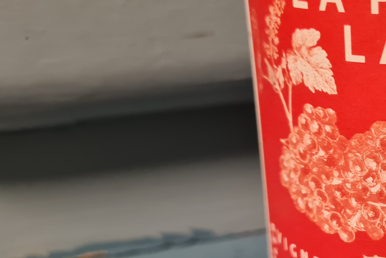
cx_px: 391
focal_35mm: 58
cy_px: 194
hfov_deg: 31.7
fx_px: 622
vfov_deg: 23.1
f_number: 1.8
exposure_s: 1/50
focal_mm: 5.4
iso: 250
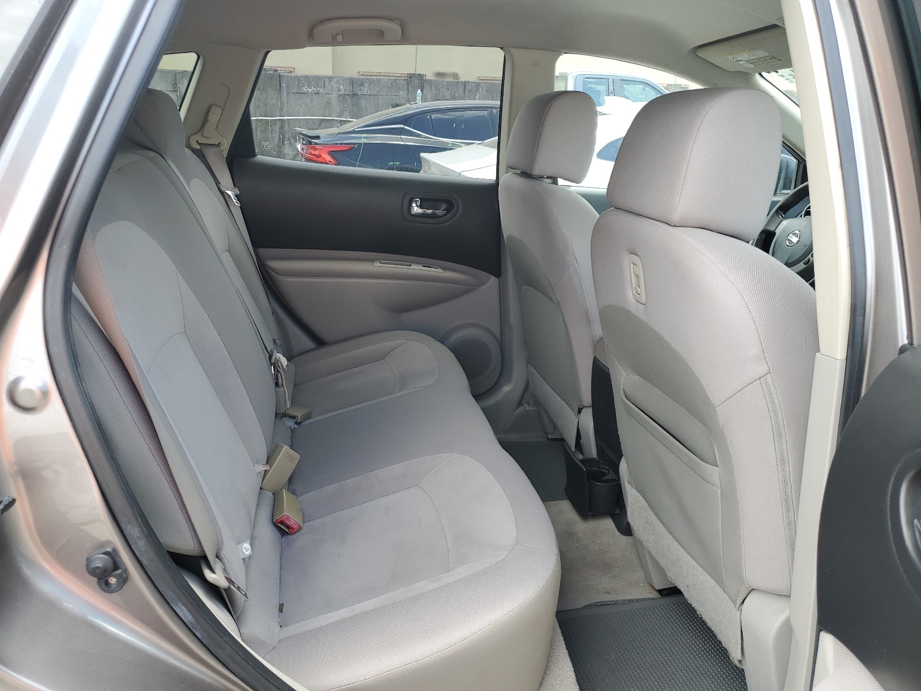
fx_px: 692
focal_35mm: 26
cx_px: 460
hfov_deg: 67.3
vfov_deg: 53.1
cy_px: 346
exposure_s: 1/233
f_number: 1.5
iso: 50
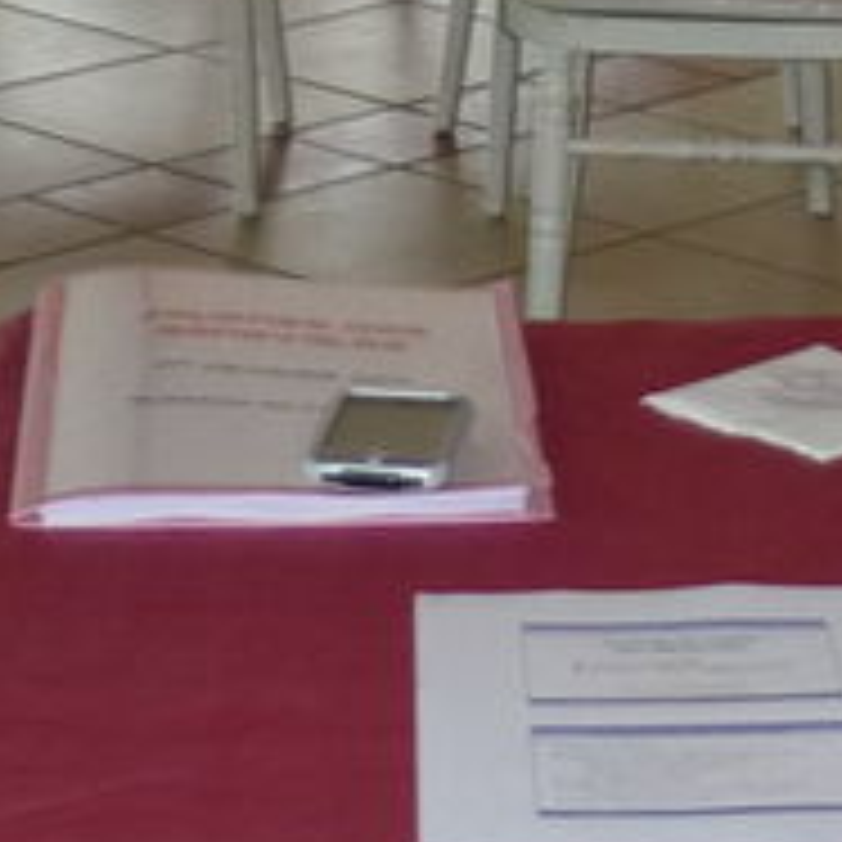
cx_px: 675
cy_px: -599
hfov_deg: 9.3
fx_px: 5146
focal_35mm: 187
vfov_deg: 9.0
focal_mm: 5.5
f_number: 2.8
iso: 160
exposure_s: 1/30
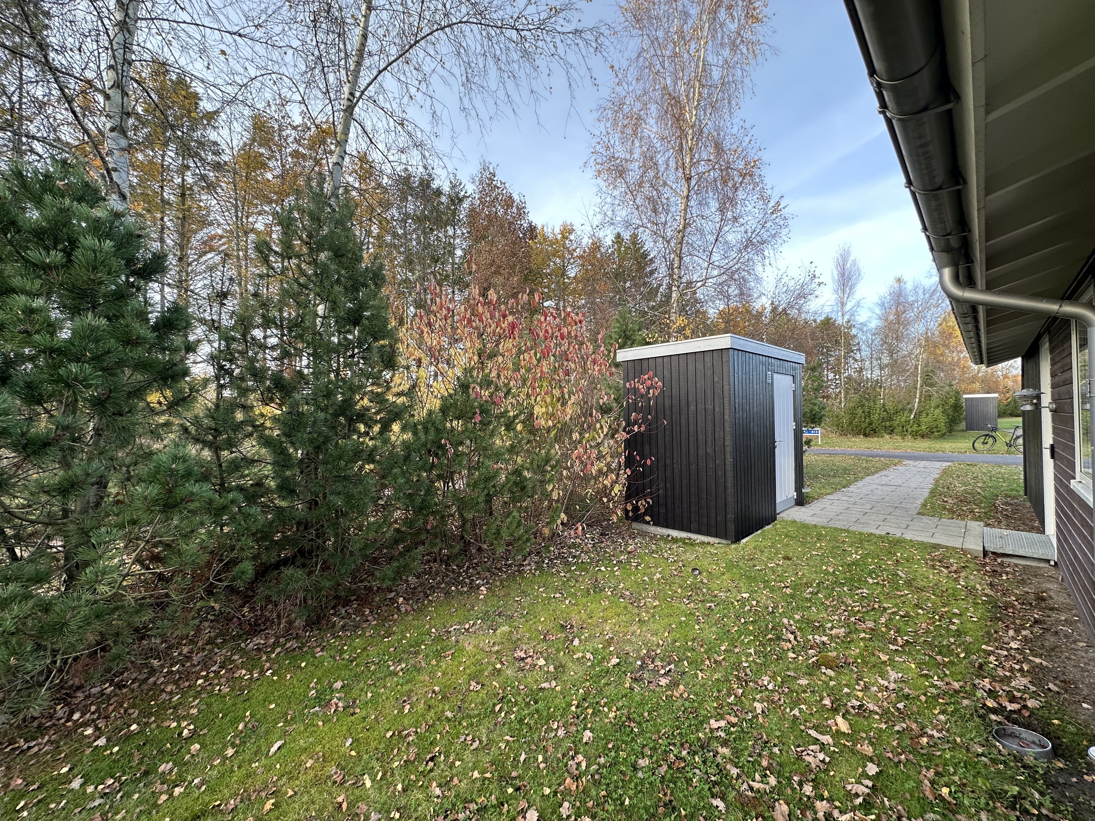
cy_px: 410
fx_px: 443
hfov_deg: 102.1
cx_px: 548
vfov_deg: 85.7
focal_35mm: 14
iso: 50
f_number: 2.2
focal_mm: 2.22
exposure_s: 1/99
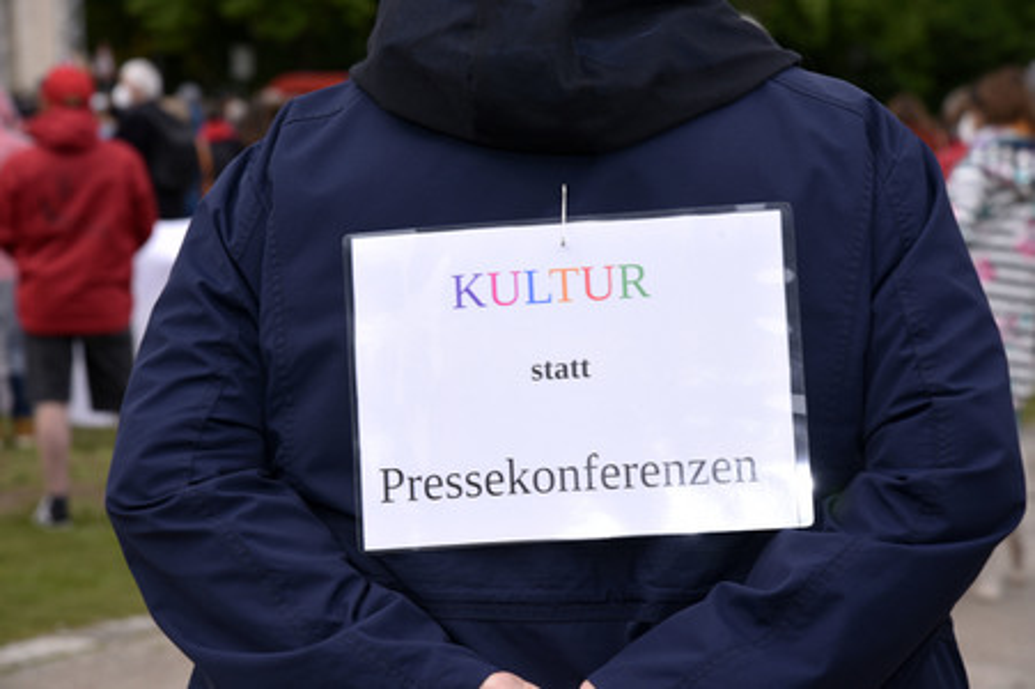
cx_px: 518
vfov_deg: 12.4
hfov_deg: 18.6
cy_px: 344
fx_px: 3160
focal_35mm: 110
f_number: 9
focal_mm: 110
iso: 200
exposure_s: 1/160
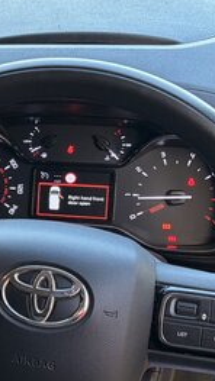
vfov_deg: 24.7
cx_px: -153
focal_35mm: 86
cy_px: 216
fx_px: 871
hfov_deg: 12.9
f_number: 1.6
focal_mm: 5.96
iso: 100
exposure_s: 1/122
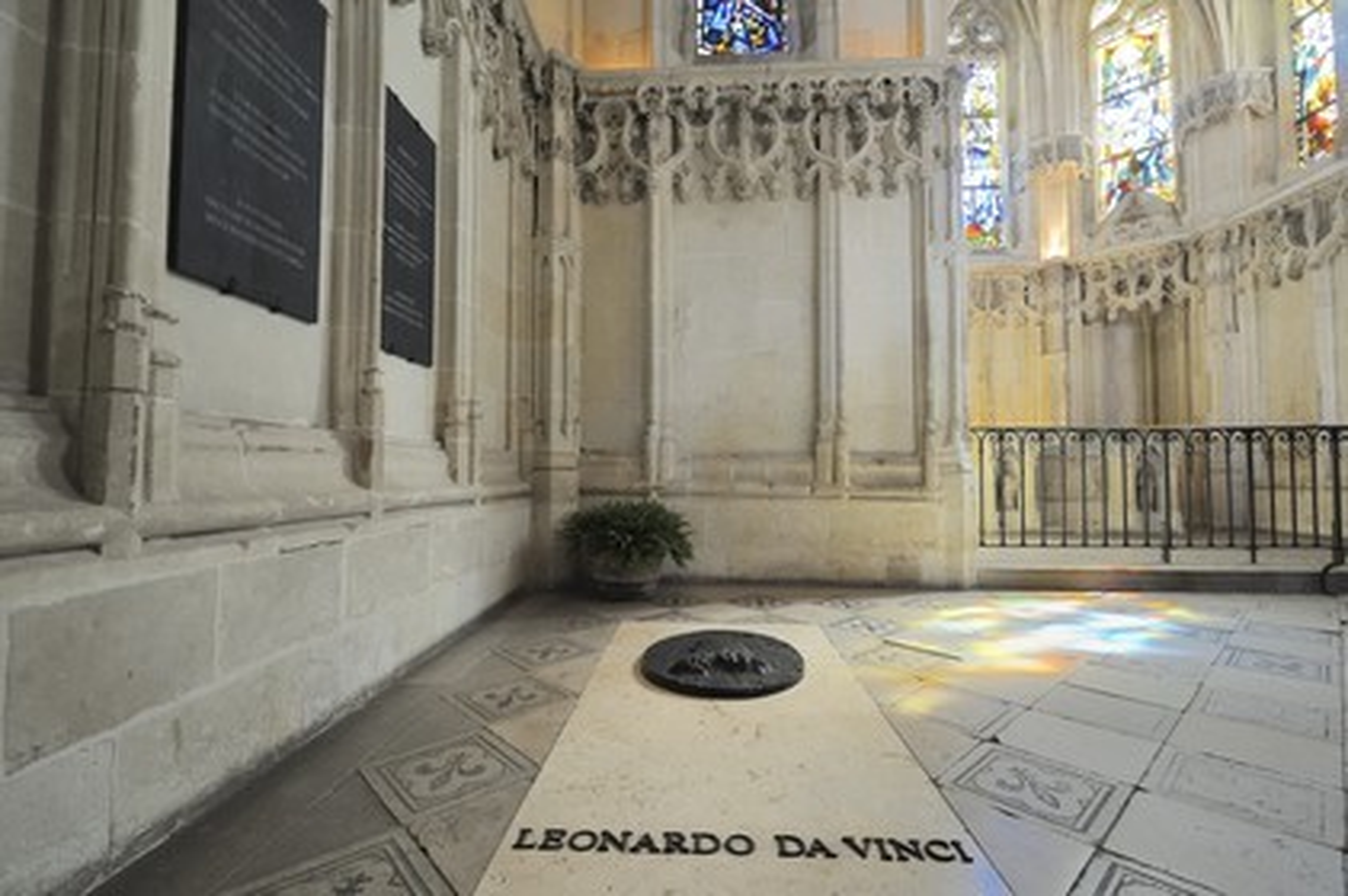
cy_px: 448
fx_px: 599
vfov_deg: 73.7
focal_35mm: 16
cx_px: 674
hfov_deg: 96.8
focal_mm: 16
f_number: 8
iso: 1600
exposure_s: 1/80
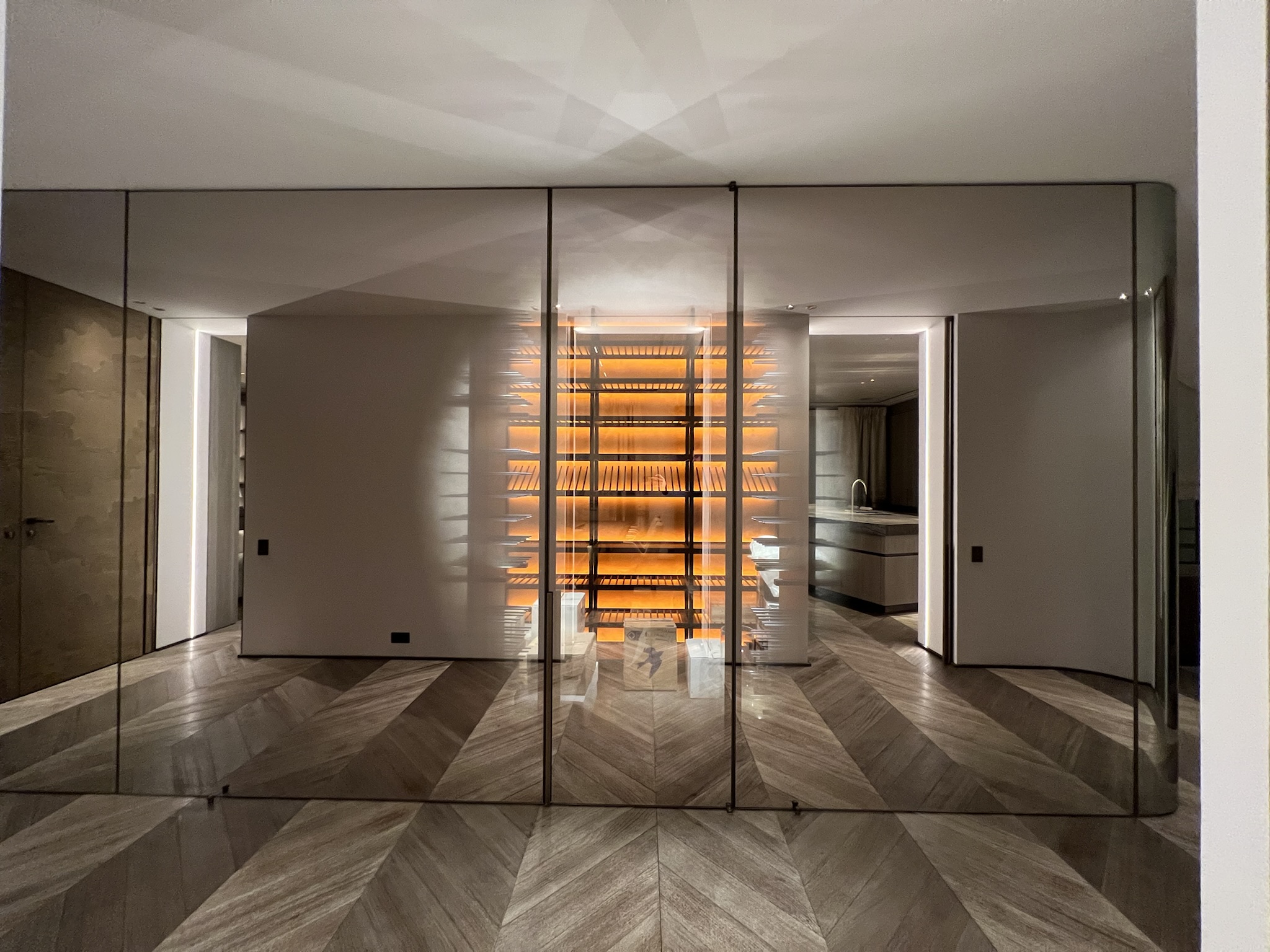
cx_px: 635
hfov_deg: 106.2
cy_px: 476
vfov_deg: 89.9
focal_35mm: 13
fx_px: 477
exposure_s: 1/60
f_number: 1.8
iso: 500
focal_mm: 1.57
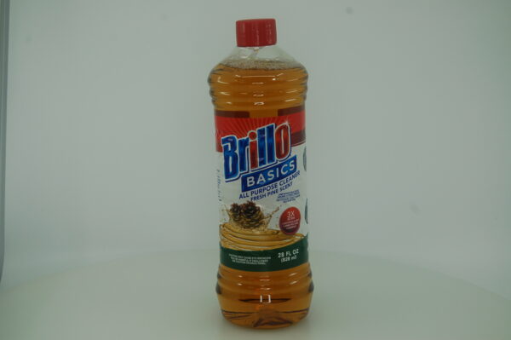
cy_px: 170
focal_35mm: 69
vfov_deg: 19.7
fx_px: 979
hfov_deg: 29.3
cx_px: 256
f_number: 6.3
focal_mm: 46
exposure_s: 1/160
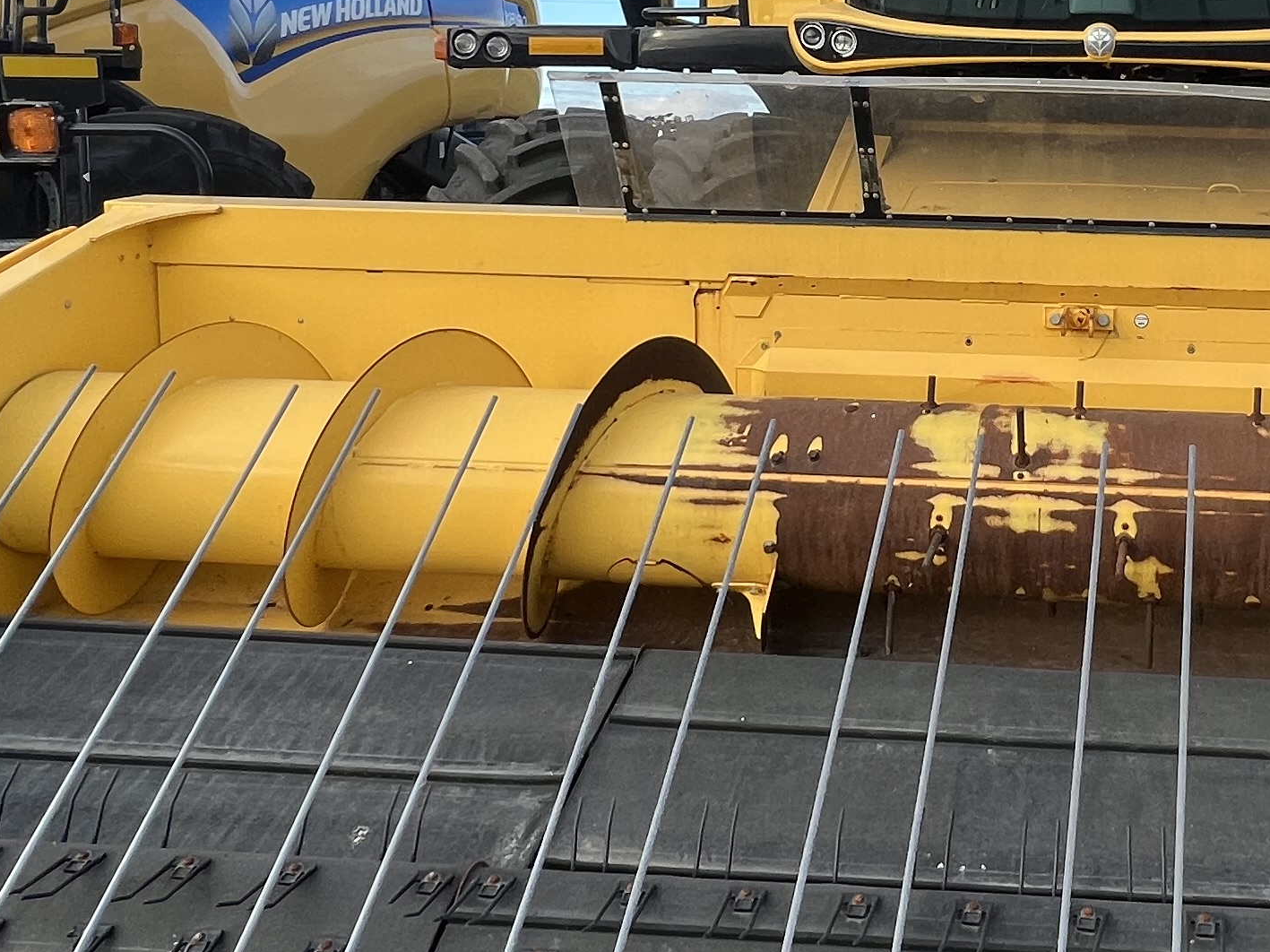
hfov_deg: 46.6
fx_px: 1357
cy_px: 180
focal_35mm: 37
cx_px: 1071
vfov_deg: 37.2
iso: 32
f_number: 1.8
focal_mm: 1.57
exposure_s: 1/488
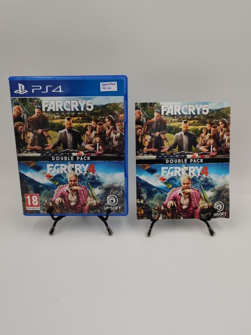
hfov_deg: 51.4
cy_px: 168
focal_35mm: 27
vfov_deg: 65.3
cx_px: 126
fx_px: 261
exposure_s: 1/100
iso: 500
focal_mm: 6.12
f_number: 1.9
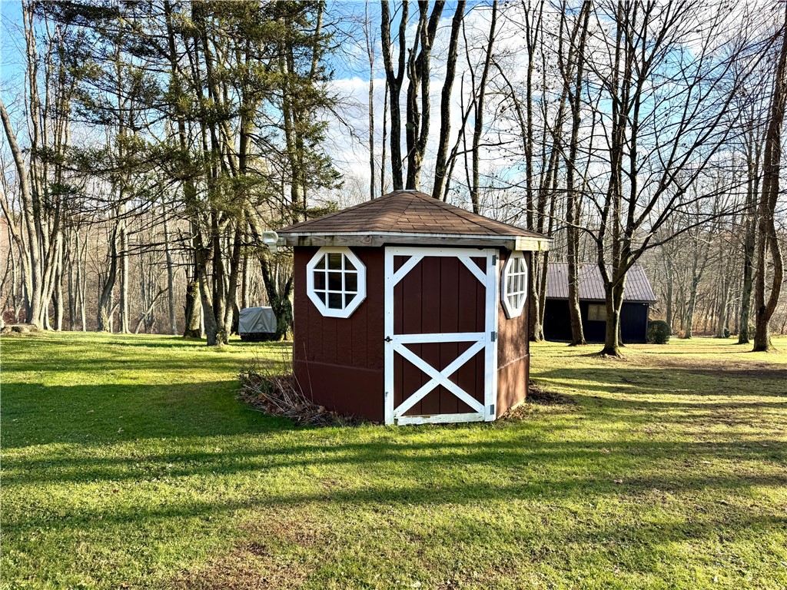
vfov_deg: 56.8
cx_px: 394
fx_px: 546
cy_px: 295
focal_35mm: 24
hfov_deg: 71.6
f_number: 1.78
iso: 80
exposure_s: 1/1285
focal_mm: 6.76
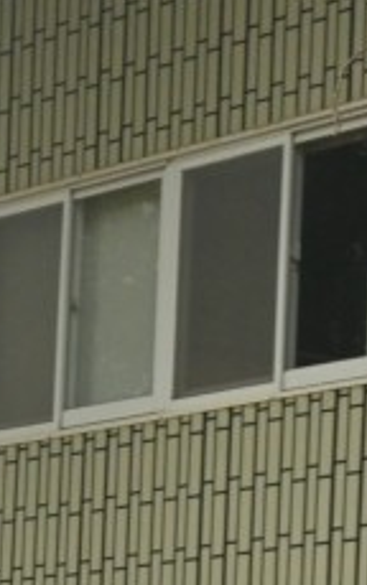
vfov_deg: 9.4
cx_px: -436
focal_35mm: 214
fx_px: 3423
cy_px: 992
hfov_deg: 5.9
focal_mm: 31.5
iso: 1100
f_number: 5
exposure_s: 1/2500
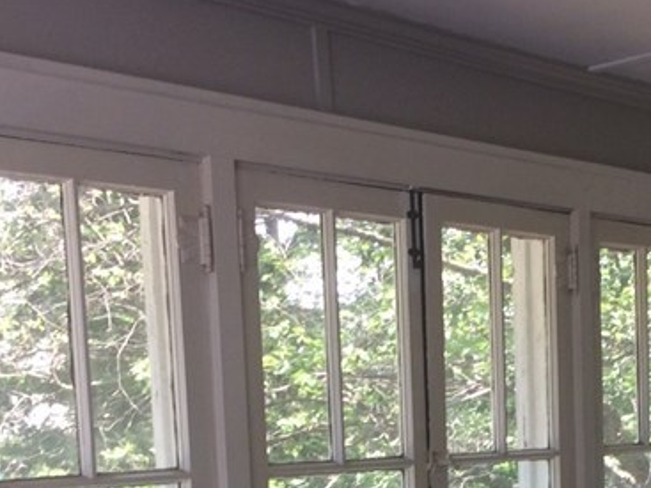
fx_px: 1523
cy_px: 646
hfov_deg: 24.0
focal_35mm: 81
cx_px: 424
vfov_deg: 17.1
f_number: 2.2
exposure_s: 1/120
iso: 50
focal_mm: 4.15
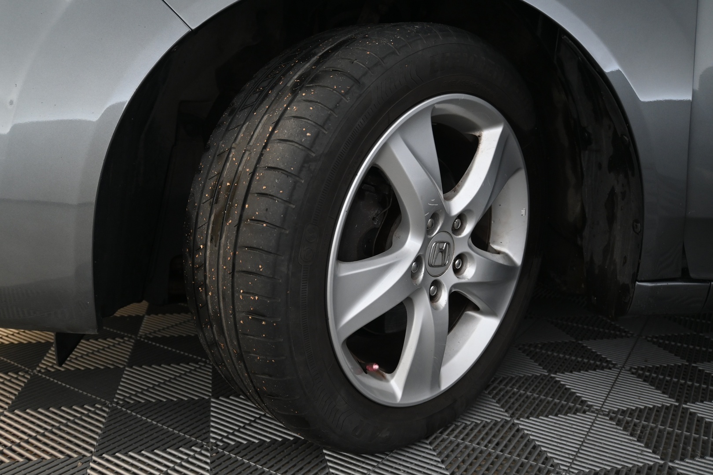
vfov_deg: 42.6
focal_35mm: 31
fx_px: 609
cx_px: 356
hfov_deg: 60.7
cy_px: 238
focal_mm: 20.5
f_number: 3.8
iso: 640
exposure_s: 1/30
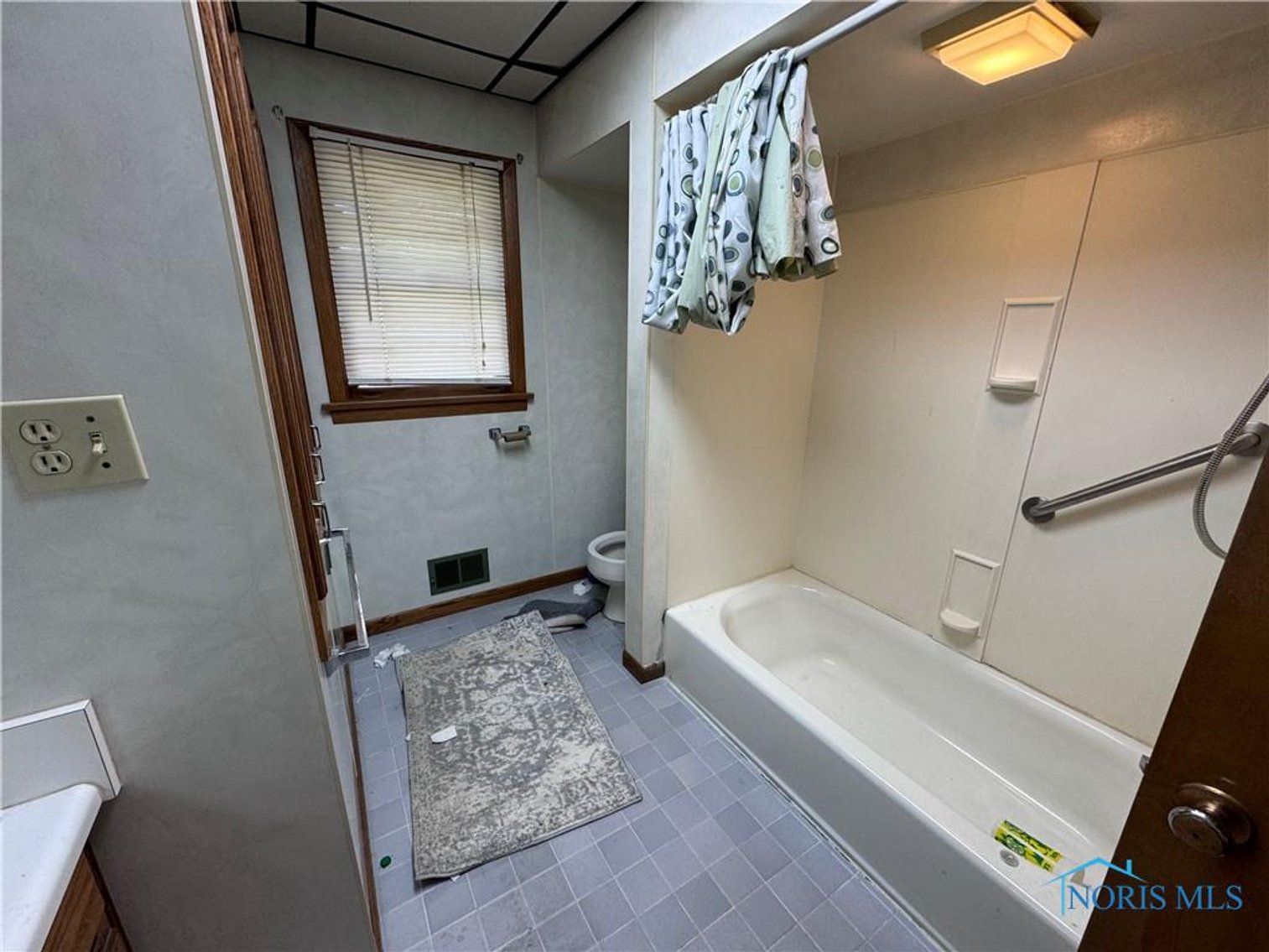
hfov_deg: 102.1
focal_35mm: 14
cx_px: 634
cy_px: 476
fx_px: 513
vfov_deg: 85.7
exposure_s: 1/120
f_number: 2.2
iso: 125
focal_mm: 2.22
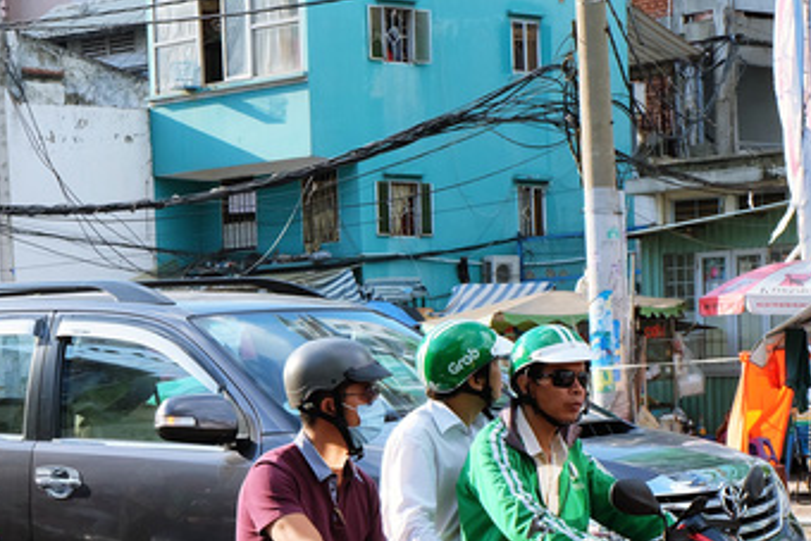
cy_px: 496
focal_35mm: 95
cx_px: 255
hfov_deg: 21.4
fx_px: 2141
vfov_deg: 14.3
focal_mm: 32.5
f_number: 8
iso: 400
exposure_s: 1/180
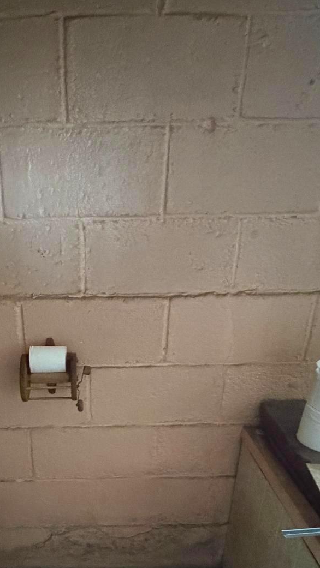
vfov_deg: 61.6
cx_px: 85
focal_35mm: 30
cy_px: 408
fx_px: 452
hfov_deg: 38.1
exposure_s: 1/30
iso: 1600
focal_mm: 2.22
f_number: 2.2
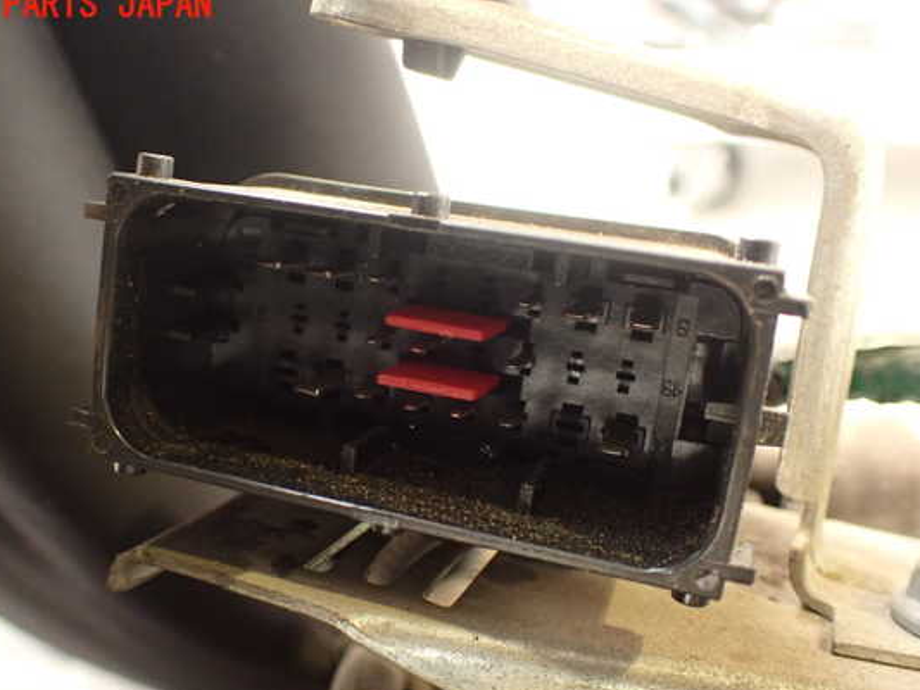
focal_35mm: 36
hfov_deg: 51.3
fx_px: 957
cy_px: 373
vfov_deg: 39.6
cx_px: 416
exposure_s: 1/30
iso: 500
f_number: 2.4
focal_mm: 5.79
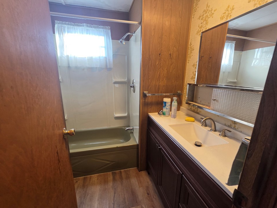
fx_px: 112
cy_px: 106
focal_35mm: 14
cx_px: 138
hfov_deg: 102.1
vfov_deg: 85.6
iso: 200
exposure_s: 1/60
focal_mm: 2.2
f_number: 2.2
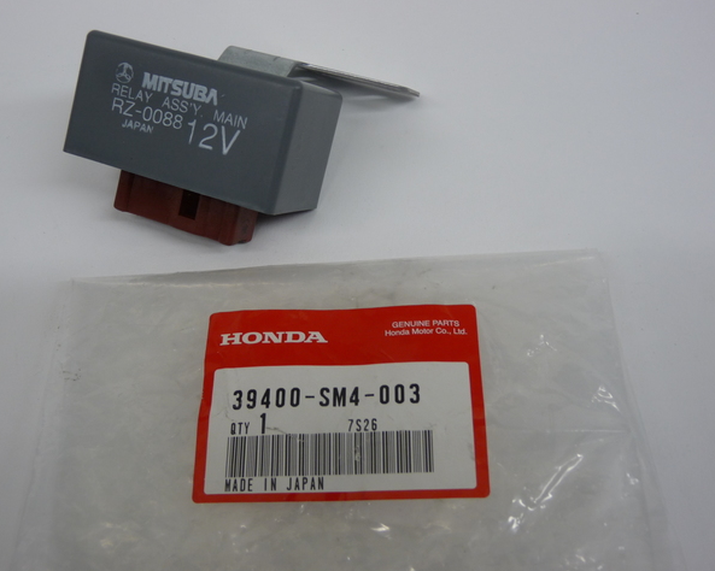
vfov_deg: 38.2
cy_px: 284
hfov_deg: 46.8
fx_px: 825
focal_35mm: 39
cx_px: 336
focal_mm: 6.5
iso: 100
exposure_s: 1/30
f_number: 3
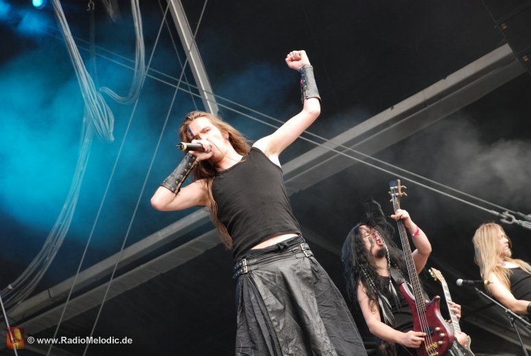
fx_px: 1661
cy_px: 178
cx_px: 266
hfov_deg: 18.2
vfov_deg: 12.2
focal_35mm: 112
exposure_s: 1/125
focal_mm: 75
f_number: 5.6
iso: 320
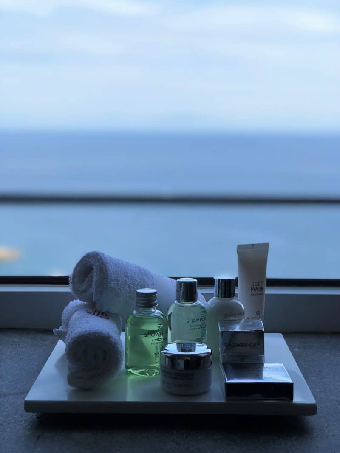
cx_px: 170
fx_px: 747
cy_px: 226
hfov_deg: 25.7
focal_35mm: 57
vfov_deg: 33.8
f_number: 2.8
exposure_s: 1/522
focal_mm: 6.6
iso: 20
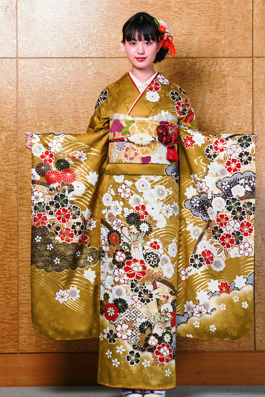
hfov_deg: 10.7
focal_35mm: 128
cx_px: 142
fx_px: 1413
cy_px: 185
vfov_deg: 16.0
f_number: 6.3
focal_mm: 105
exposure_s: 1/100
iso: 100
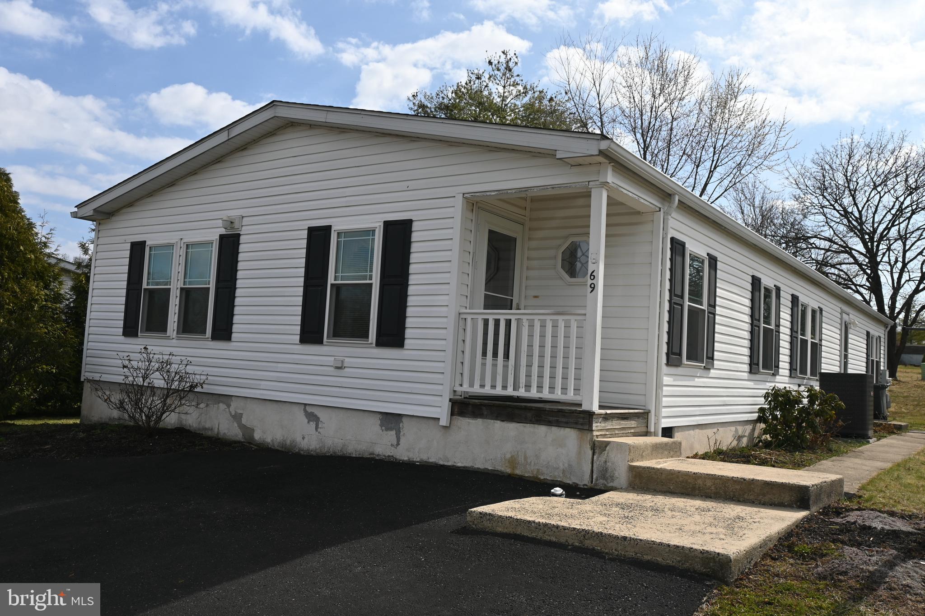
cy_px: 308
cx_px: 462
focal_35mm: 31
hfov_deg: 60.7
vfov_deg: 42.6
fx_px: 790
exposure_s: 1/320
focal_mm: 20.5
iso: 100
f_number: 6.3
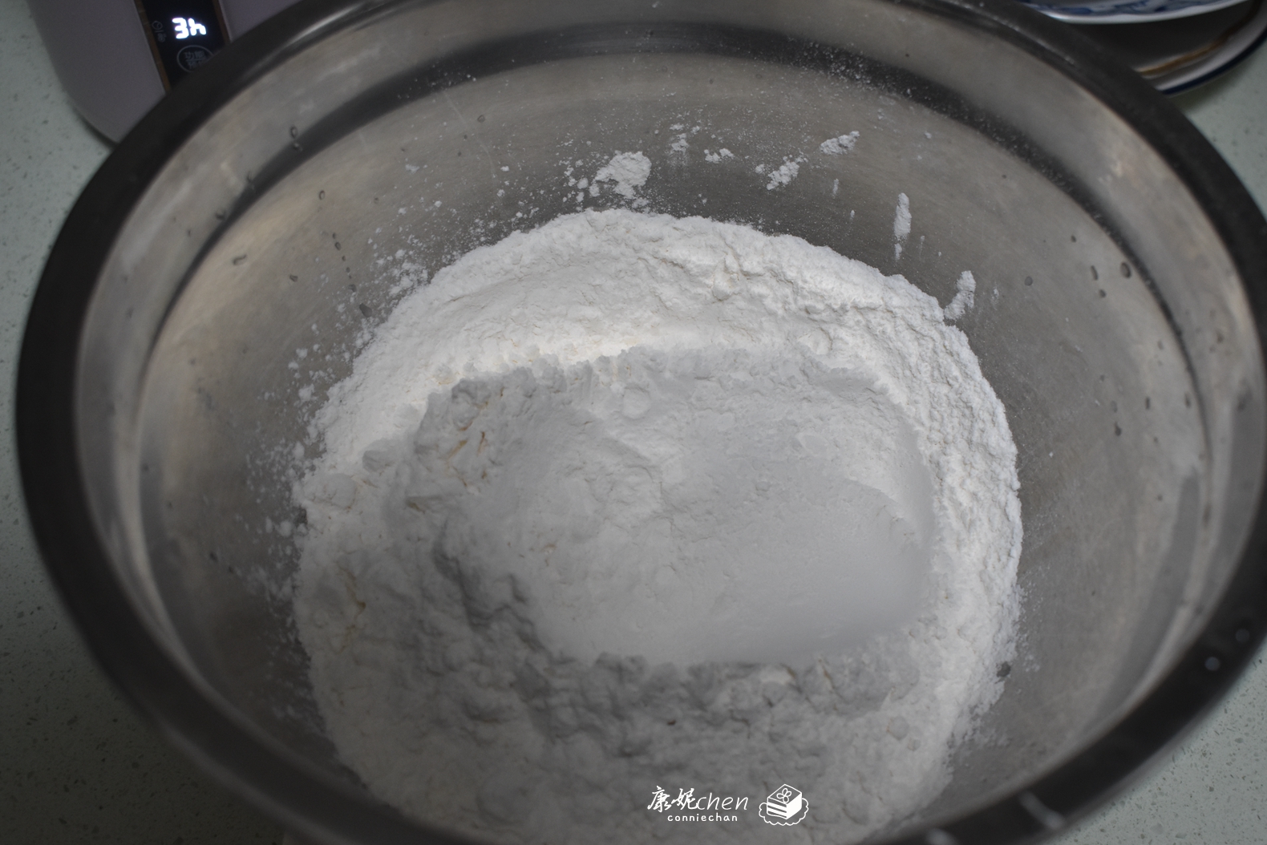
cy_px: 440
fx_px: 1443
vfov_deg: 32.6
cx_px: 710
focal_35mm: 41
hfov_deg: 47.3
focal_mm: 24
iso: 800
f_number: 5
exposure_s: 1/40
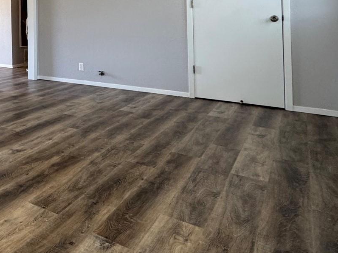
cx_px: -1
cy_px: 11
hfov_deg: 43.8
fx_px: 352
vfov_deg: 36.4
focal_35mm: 36
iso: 250
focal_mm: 2.22
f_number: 2.2
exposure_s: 1/60
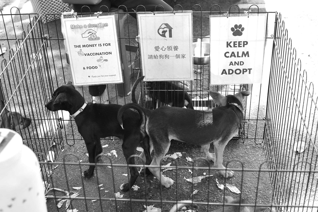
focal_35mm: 50
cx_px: 159
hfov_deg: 39.6
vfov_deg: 27.0
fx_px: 441
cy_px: 106
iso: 400
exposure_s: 1/180
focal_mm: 50
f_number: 6.7
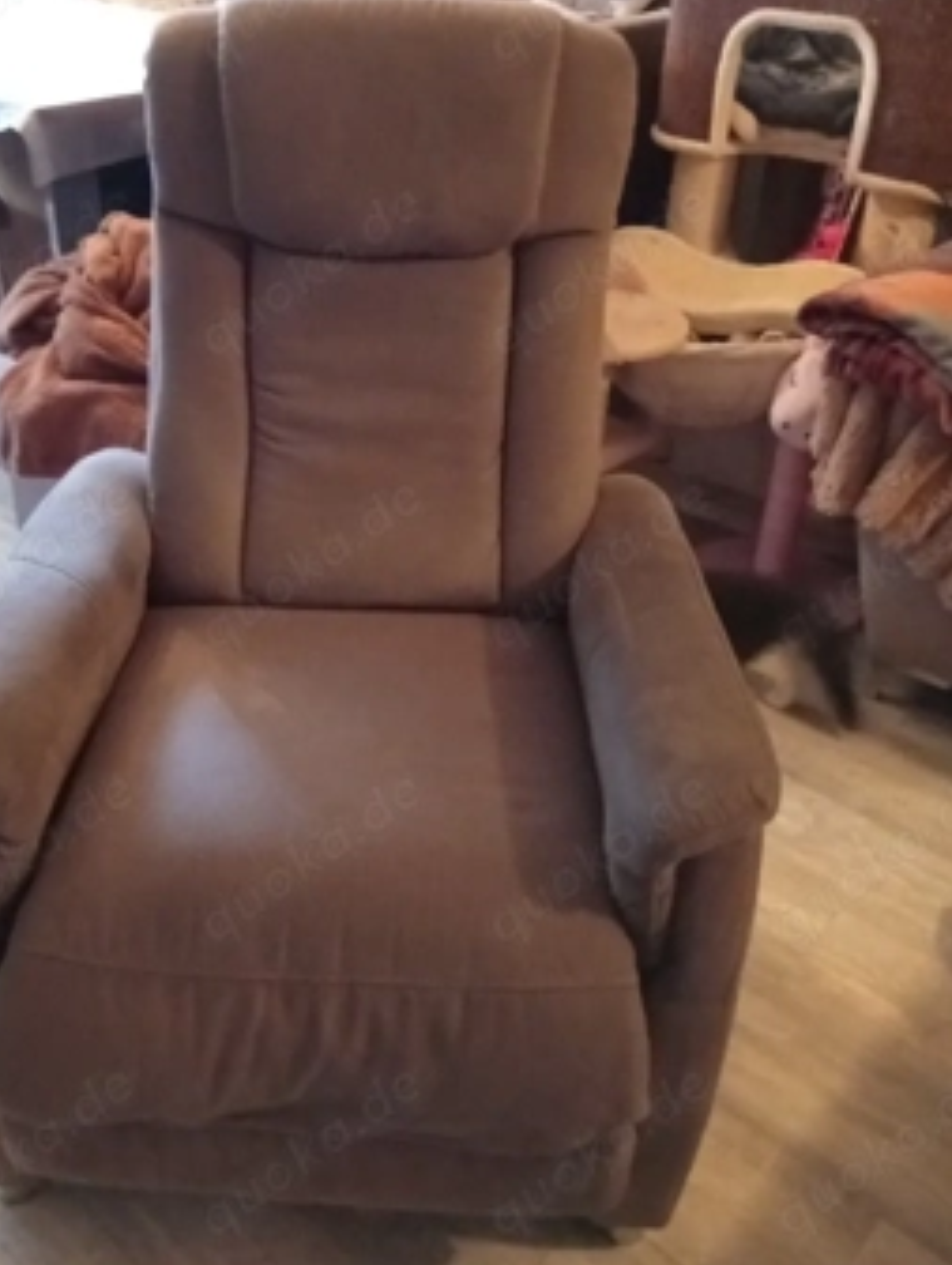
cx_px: 391
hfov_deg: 44.1
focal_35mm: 32
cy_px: 602
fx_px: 1170
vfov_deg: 56.7
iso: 6300
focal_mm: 3.84
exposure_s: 1/14.3
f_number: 1.8
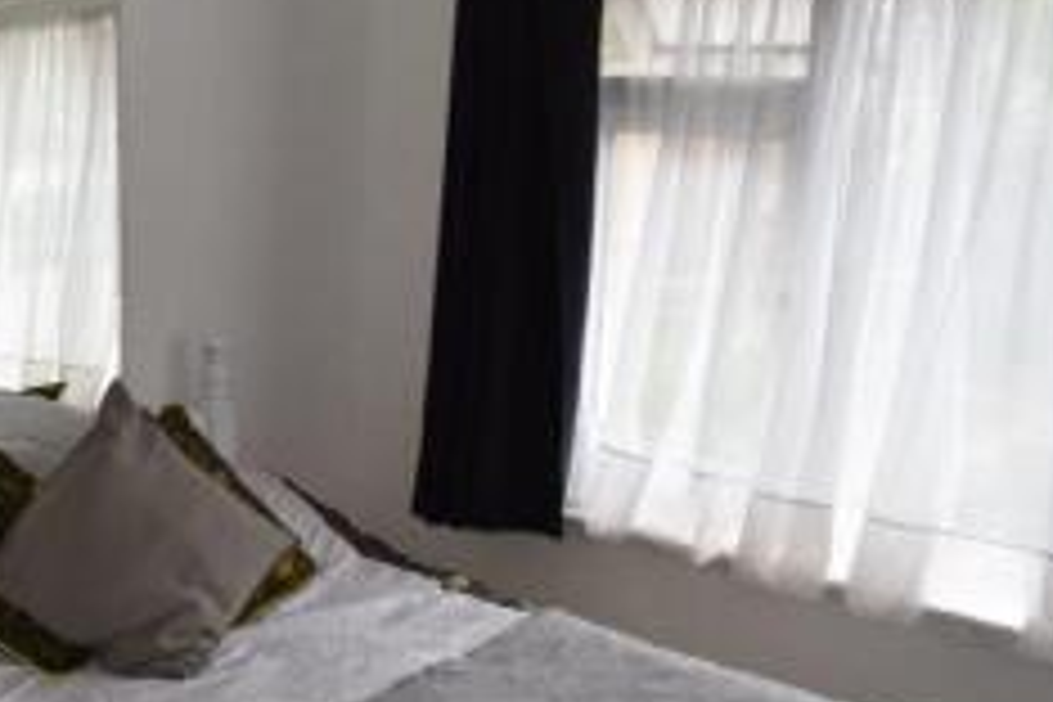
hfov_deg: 33.5
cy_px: 466
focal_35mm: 55
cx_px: 32
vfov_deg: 24.5
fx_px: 1609
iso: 720
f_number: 5.6
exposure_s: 1/125
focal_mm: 18
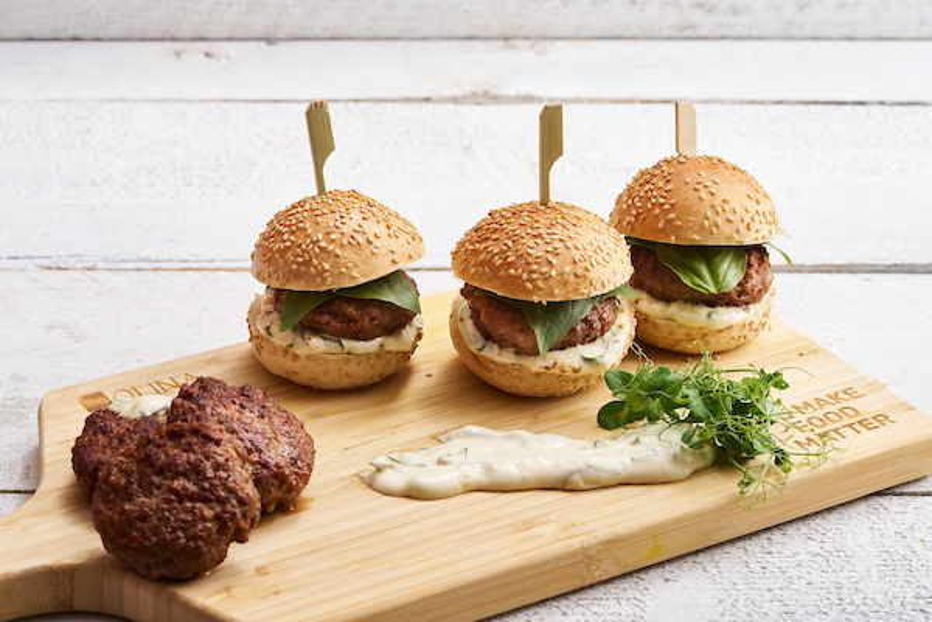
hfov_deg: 22.6
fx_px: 2330
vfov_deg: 15.2
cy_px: 311
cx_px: 466
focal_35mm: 90
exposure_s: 1/125
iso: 200
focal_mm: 90
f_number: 11
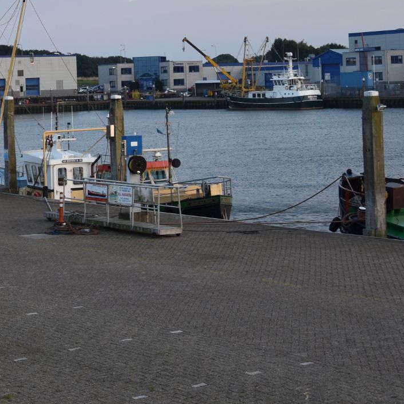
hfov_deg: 19.4
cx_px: 110
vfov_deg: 19.2
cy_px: 40
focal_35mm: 89
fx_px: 1175
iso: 200
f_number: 3.8
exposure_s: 1/200
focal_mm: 24
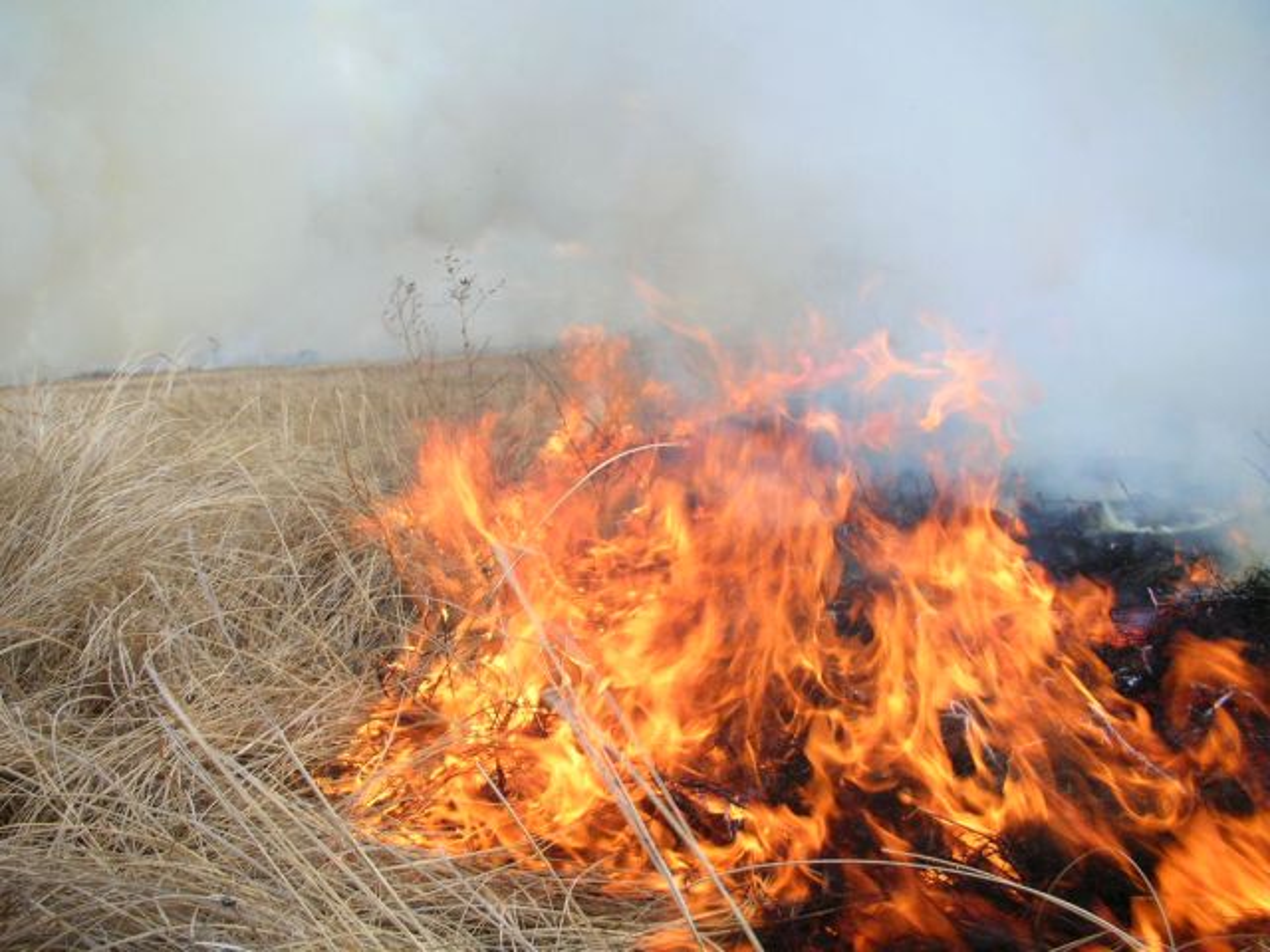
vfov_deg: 40.7
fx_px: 1284
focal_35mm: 35
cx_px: 635
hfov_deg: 52.6
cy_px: 476
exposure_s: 1/62.7
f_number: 8.5
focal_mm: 5.8
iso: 50
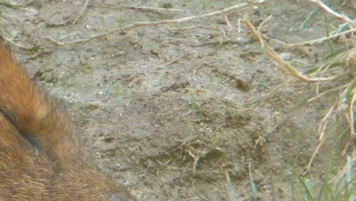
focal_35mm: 553
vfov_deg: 2.2
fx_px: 5222
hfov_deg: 3.9
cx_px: 50
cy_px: 200
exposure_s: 1/140
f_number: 5.4
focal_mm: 41
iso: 525
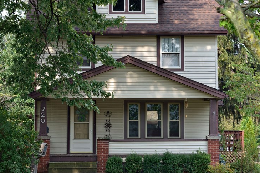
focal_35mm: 112
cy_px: 67
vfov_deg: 12.2
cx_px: 130
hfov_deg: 18.3
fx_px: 807
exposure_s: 1/250
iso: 100
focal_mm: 50
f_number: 5.6
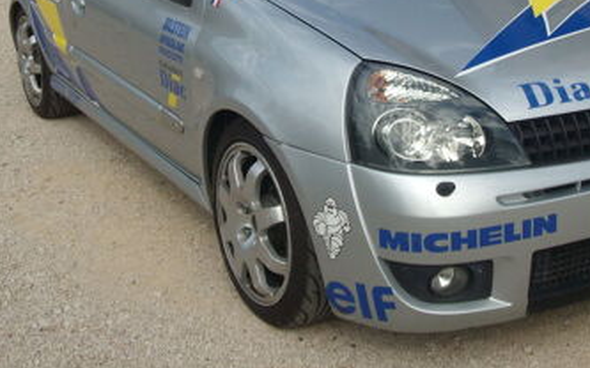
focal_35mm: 58
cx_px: 383
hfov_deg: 34.8
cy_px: 67
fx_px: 932
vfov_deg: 22.0
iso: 64
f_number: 5.7
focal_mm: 6.4
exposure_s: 1/312
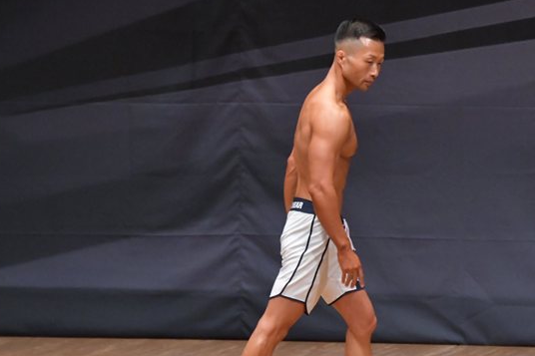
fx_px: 6447
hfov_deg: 4.8
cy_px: 215
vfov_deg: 3.2
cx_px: 308
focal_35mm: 434
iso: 6400
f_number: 5.6
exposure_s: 1/400
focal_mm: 200
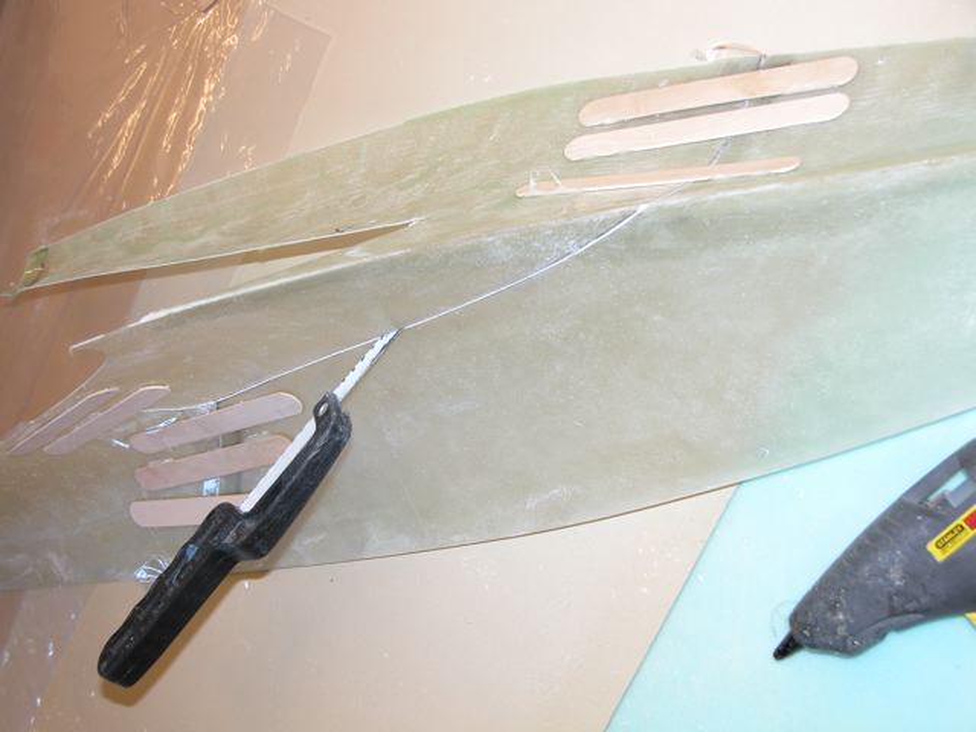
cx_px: 488
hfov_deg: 35.5
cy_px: 366
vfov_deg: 27.0
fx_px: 1523
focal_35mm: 54
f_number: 3.1
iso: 100
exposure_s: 1/30
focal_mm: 13.7
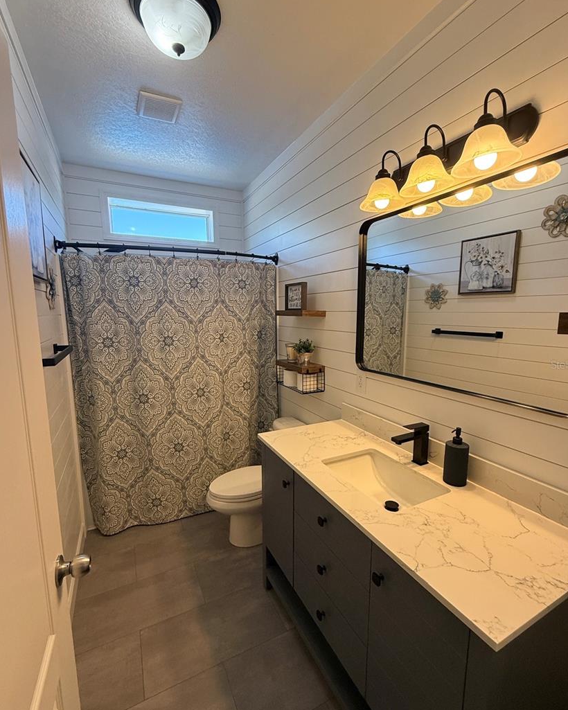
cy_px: 364
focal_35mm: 16
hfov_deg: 80.4
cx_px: 288
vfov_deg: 93.1
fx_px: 336
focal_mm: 2.22
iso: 160
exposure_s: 1/120
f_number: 2.2
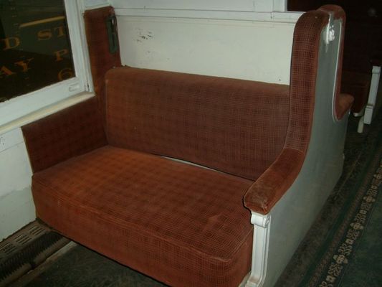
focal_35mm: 35
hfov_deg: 52.6
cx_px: 191
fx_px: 386
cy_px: 144
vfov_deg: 40.7
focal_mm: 5.8
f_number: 2.8
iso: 100
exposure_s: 1/45
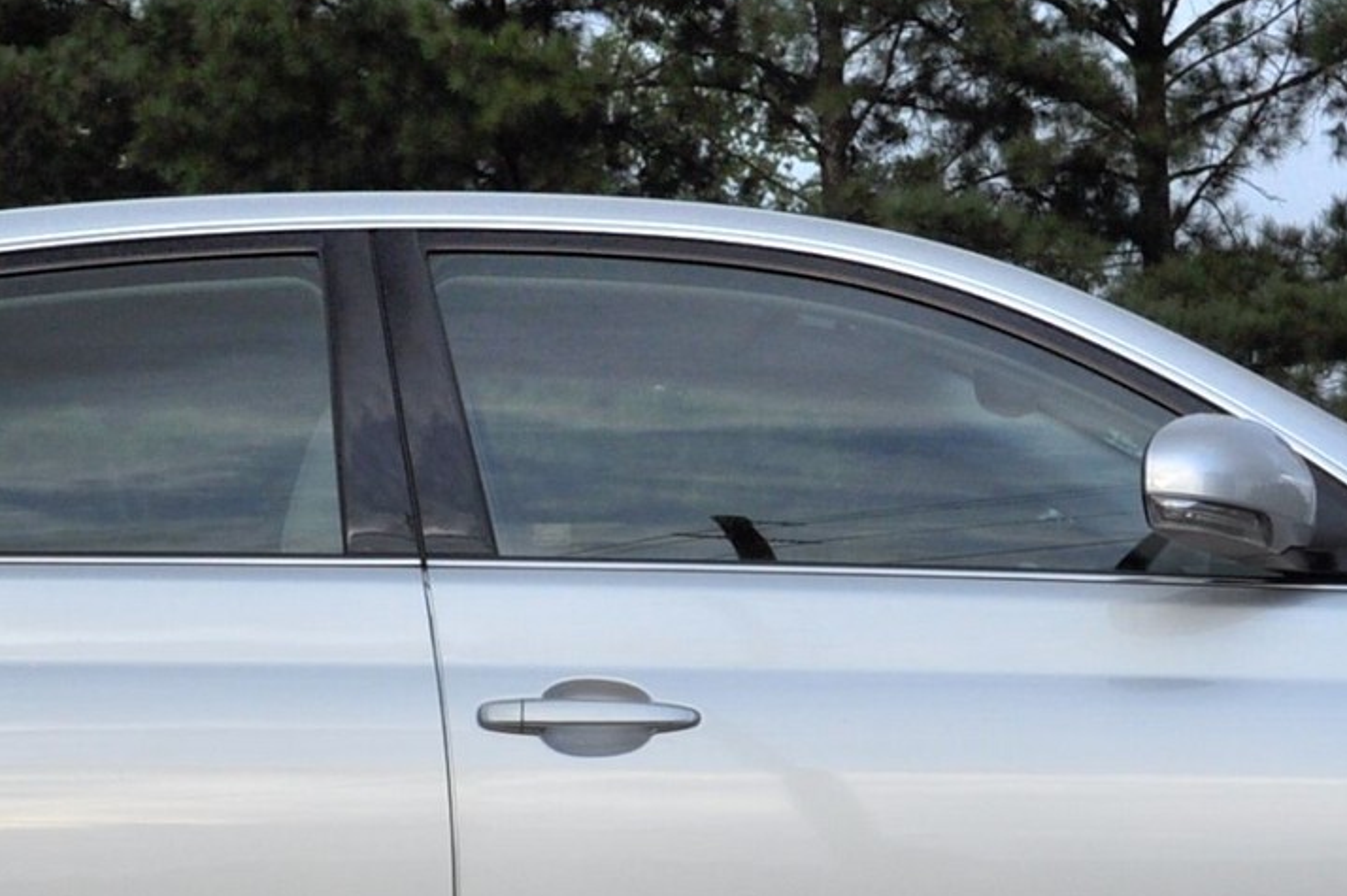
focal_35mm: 147
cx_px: 545
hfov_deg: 14.0
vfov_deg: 9.3
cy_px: 784
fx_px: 5496
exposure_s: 1/200
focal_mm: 28
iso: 200
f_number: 7.1
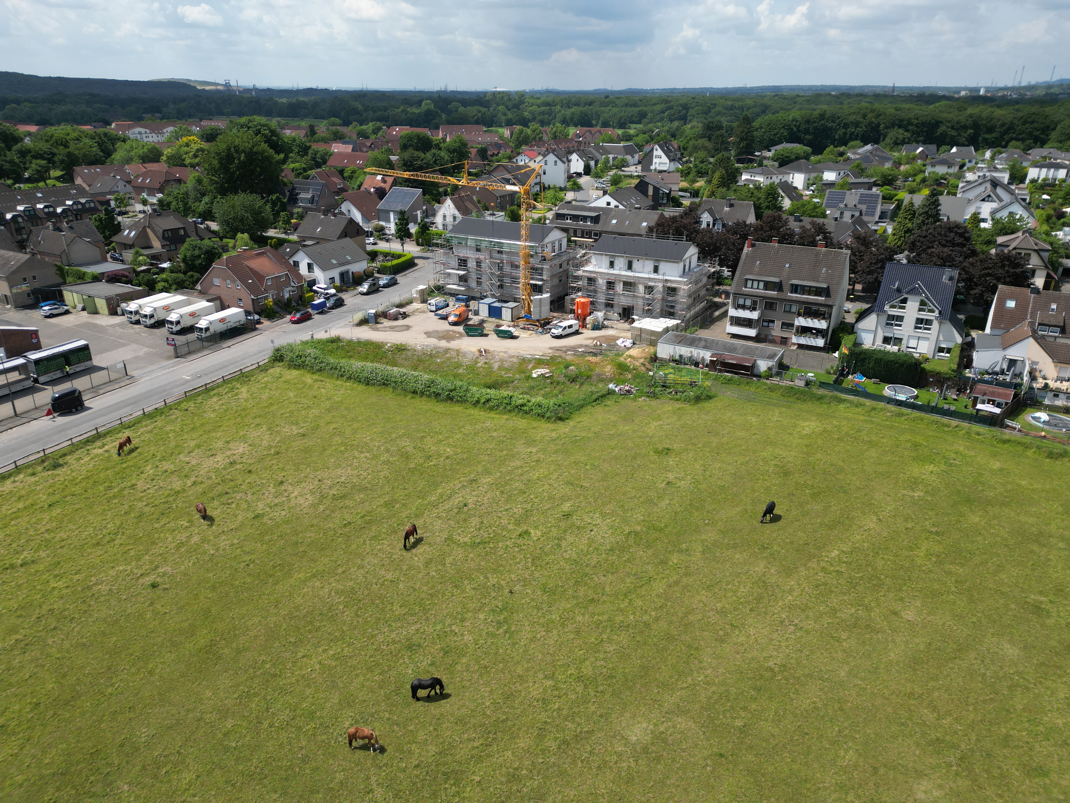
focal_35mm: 24
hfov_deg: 71.6
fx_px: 742
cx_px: 535
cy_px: 402
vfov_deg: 56.8
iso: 100
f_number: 1.7
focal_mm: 6.72
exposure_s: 1/2500
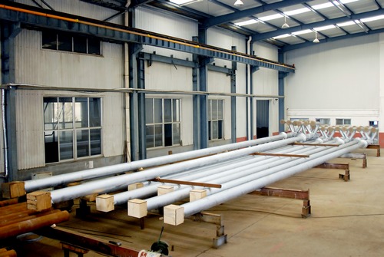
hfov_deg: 53.1
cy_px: 128
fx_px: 385
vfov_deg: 37.0
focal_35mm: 36
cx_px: 192
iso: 400
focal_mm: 24
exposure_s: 1/80
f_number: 2.8
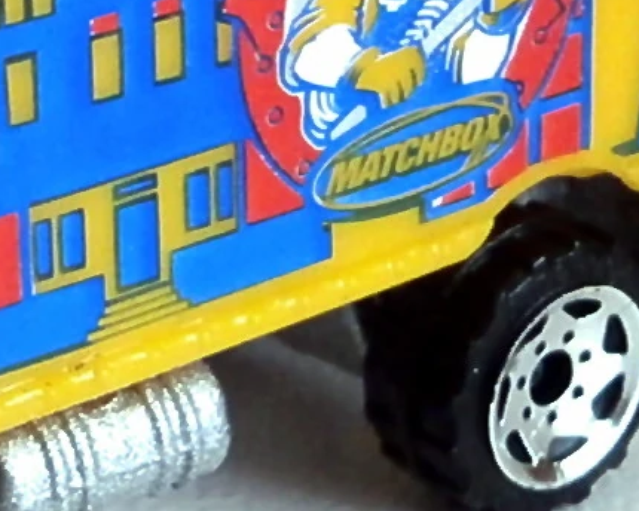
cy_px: 185
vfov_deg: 8.9
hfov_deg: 10.9
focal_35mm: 174
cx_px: -61
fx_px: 3291
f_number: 3.4
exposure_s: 1/40
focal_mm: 8.3
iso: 400
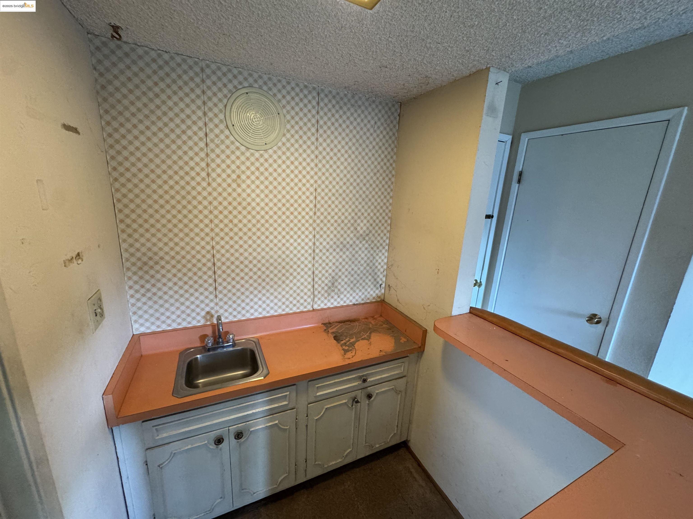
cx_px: 346
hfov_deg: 102.1
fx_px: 280
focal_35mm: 14
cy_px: 260
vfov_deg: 85.7
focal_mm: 2.22
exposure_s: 1/60
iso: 500
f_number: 2.2
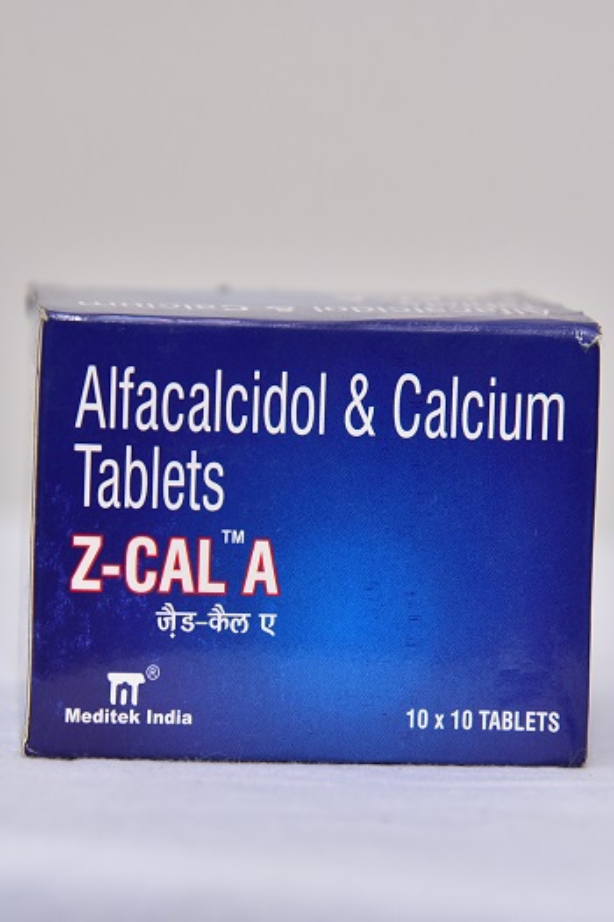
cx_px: 307
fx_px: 3074
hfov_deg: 11.4
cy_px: 461
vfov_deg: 17.1
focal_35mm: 120
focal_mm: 120
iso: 1600
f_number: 5
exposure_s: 1/200
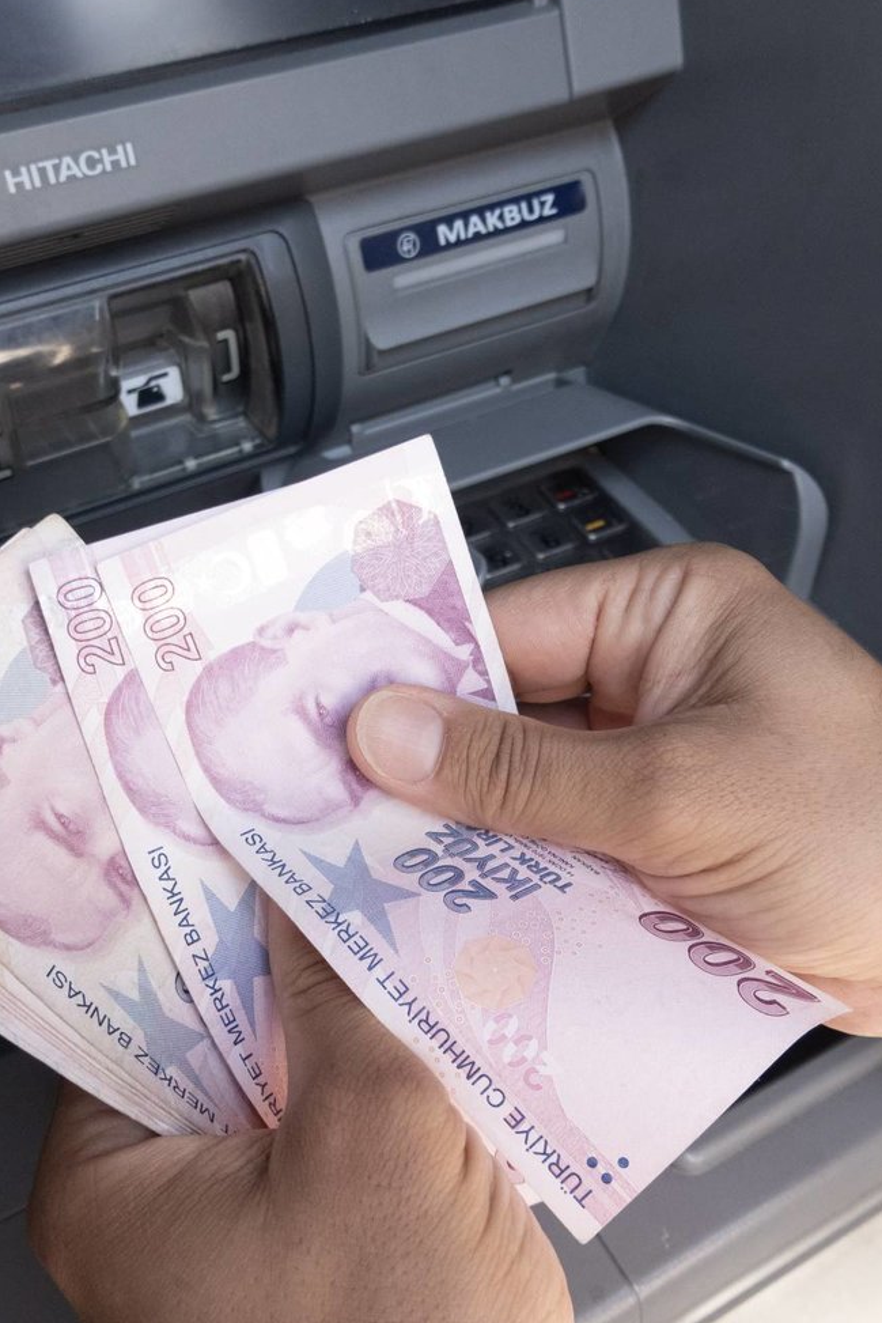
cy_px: 665
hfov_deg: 35.9
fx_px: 1359
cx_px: 387
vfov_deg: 51.9
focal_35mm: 37
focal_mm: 9
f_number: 2.8
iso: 500
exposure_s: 1/640
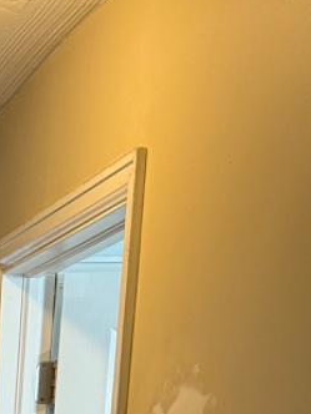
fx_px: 1330
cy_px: 812
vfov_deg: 14.8
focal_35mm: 111
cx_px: -345
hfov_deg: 11.7
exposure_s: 1/60
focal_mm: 6.76
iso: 250
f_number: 1.78
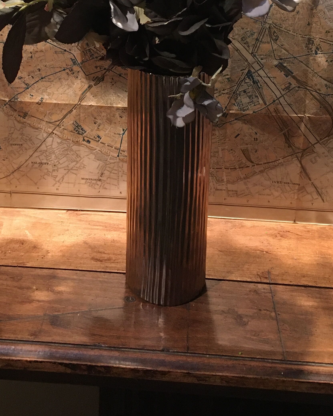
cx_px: 139
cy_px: 61
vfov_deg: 32.8
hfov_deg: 27.6
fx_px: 678
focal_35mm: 55
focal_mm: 4.15
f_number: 2.2
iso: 200
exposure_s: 1/25
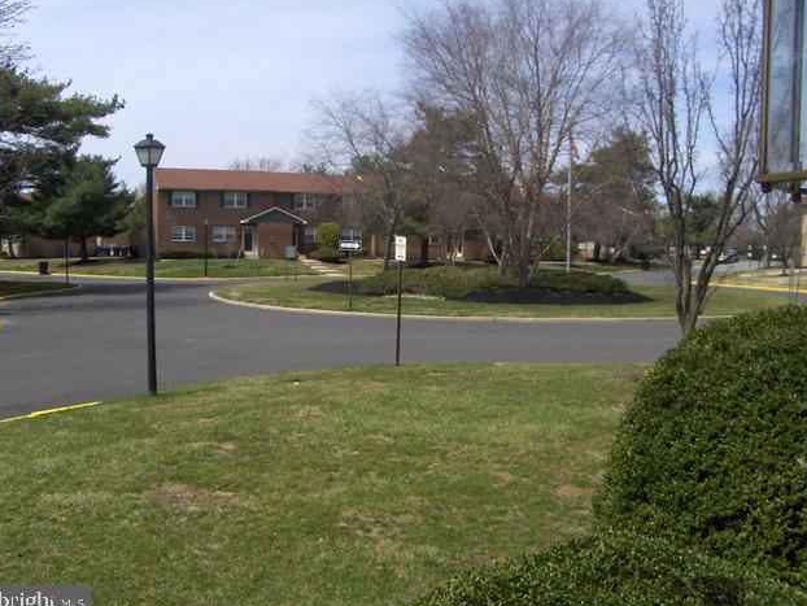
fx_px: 840
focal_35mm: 36
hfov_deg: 51.3
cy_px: 308
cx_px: 405
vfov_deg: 39.7
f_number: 4.3
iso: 100
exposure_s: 1/1042
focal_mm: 5.8
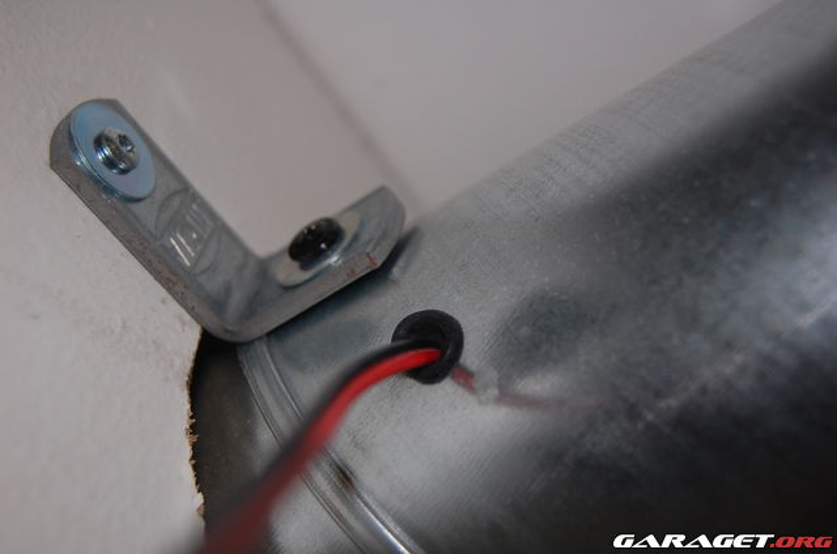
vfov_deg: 28.0
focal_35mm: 48
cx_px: 418
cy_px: 277
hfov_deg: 41.2
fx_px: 1114
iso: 360
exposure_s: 1/60
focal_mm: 32
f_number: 4.5
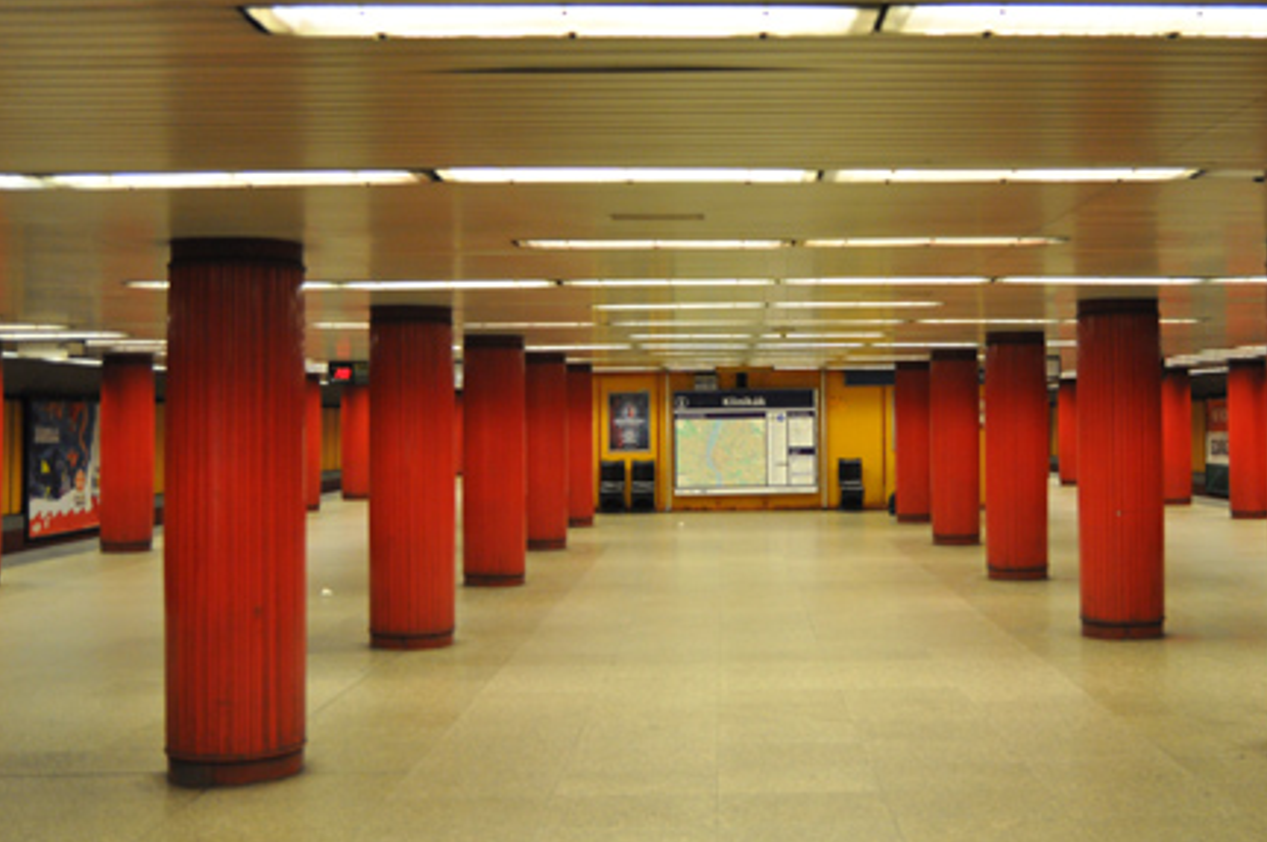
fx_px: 1617
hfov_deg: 42.6
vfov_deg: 29.1
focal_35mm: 46
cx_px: 751
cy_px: 361
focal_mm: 22
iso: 800
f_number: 3.5
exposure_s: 1/50
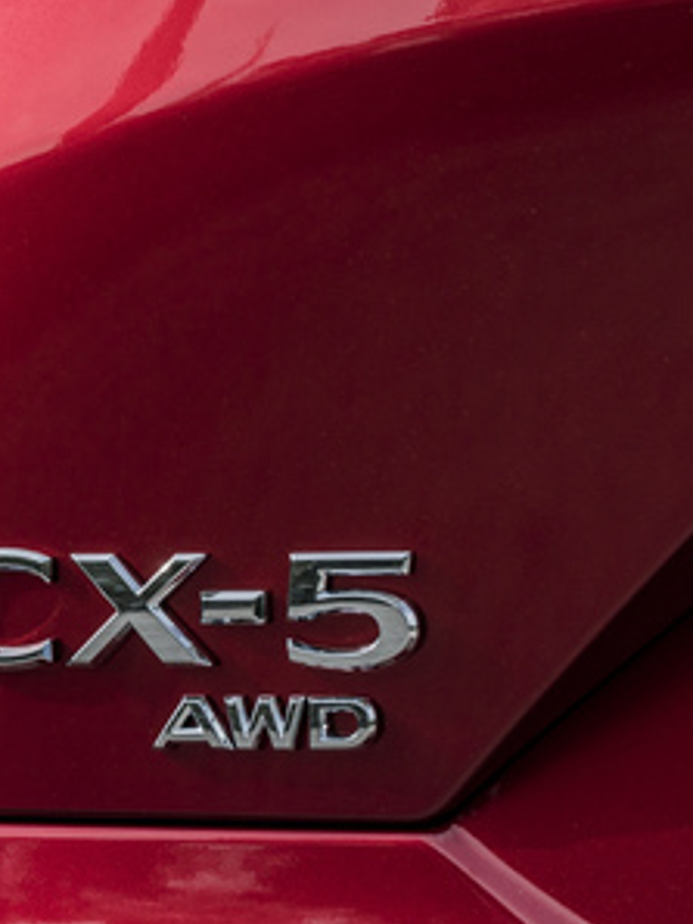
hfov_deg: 3.2
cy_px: 152
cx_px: 143
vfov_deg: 4.3
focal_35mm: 461
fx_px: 12297
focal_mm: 190
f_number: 9
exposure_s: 1/60
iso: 100
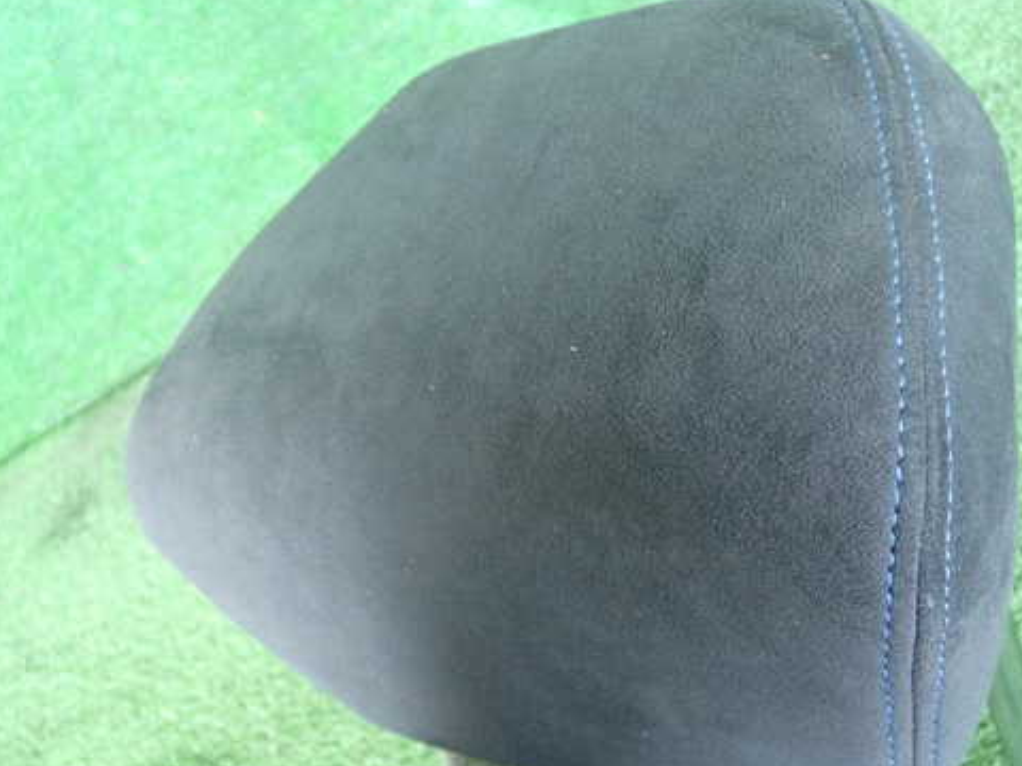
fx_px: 1329
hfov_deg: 42.1
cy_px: 402
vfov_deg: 32.2
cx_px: 528
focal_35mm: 45
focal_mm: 6.37
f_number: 2.5
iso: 1250
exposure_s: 1/125
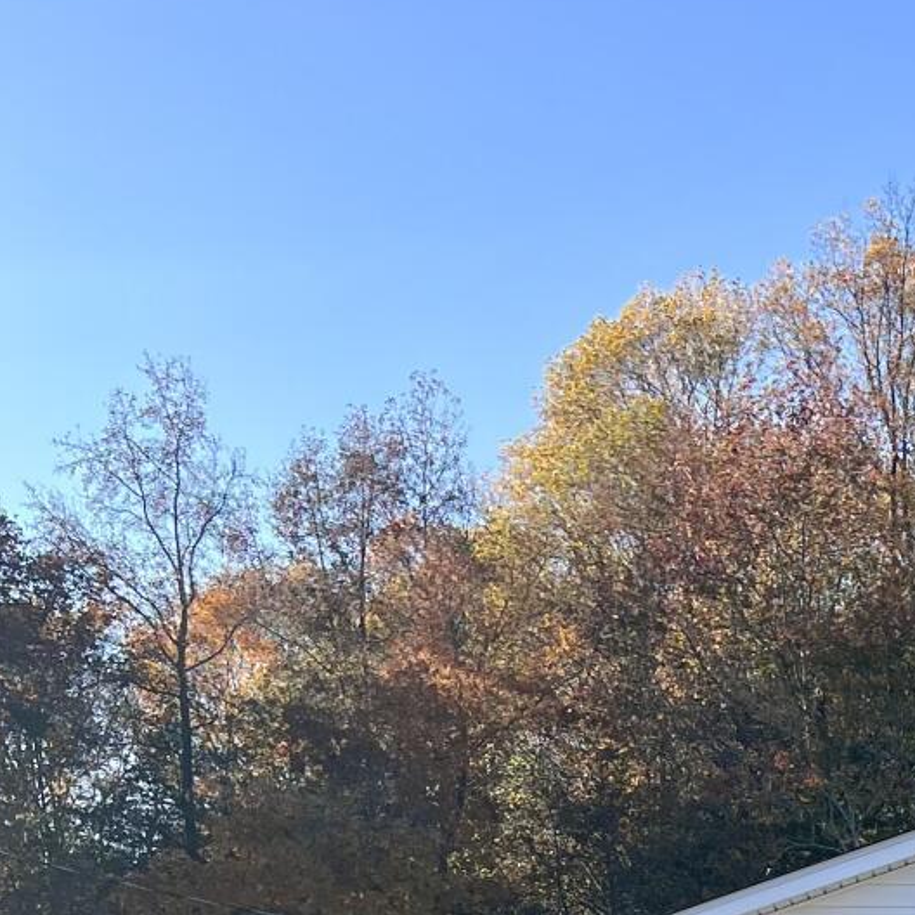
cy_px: 1513
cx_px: 1227
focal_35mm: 87
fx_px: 2602
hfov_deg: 18.4
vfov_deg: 17.2
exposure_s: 1/1511
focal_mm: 5.7
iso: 50
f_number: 1.5
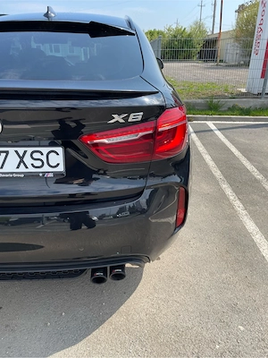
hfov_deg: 54.9
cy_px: 179
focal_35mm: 25
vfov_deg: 69.4
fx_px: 258
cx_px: 134
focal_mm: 5.1
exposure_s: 1/1739
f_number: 1.6
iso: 32
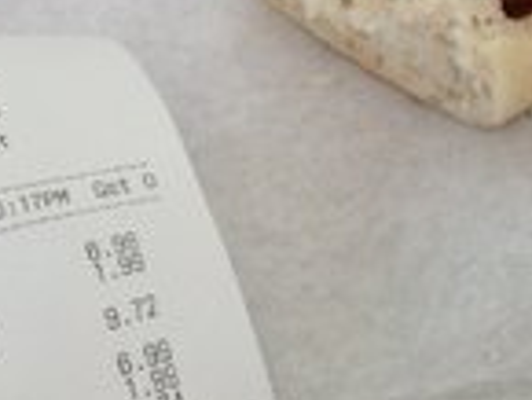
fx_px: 2061
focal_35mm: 134
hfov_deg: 14.6
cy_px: -233
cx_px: 444
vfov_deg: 10.6
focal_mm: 4.13
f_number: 2.4
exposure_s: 1/60
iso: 50
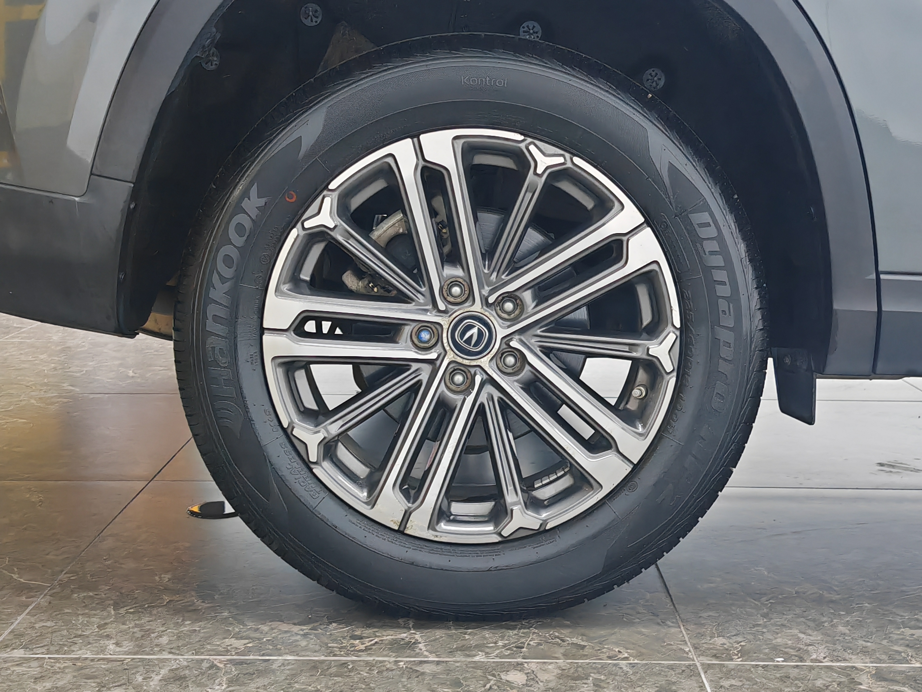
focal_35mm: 54
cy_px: 346
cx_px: 461
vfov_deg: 27.0
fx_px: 1438
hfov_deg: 35.5
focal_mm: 7.62
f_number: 1.6
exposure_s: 1/100
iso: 400
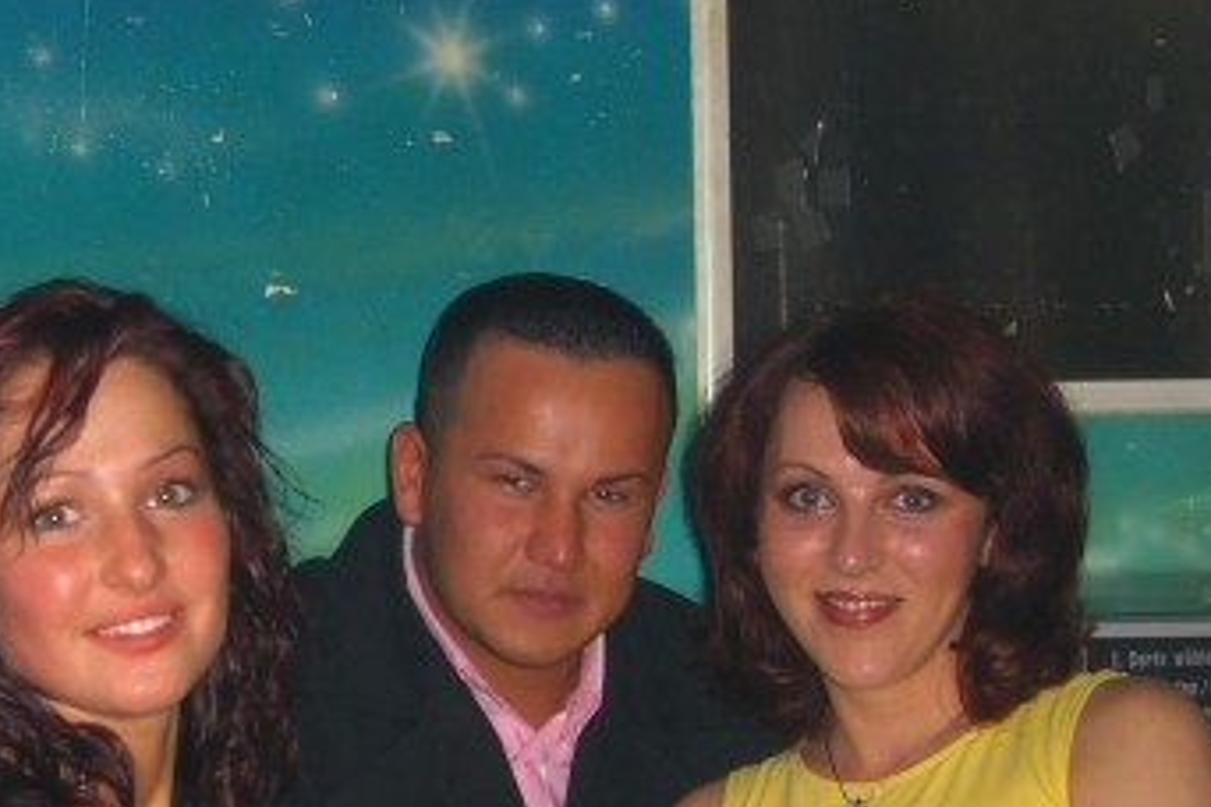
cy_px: 726
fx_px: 3498
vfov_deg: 13.1
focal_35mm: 104
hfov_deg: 19.5
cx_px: 343
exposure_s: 1/60
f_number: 3.6
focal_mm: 11.8
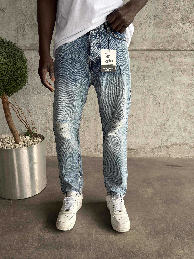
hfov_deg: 49.7
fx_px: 209
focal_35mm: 28
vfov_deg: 63.4
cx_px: 97
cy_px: 130
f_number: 1.78
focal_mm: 6.76
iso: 64
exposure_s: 1/121
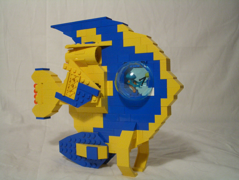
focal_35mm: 41
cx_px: 120
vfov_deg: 35.1
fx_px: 283
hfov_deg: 45.8
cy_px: 90
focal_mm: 6.8
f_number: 2.8
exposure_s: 1/100
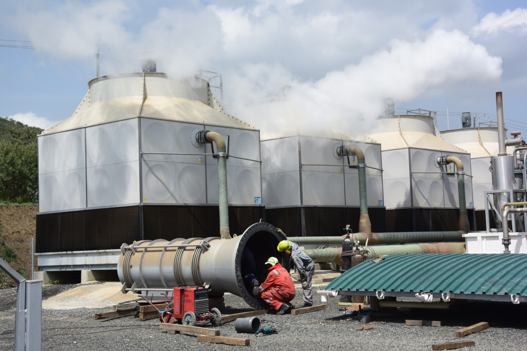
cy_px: 176
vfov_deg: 24.6
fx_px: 805
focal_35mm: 55
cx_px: 264
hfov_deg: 36.2
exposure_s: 1/1000
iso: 160
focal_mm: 20.6
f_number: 5
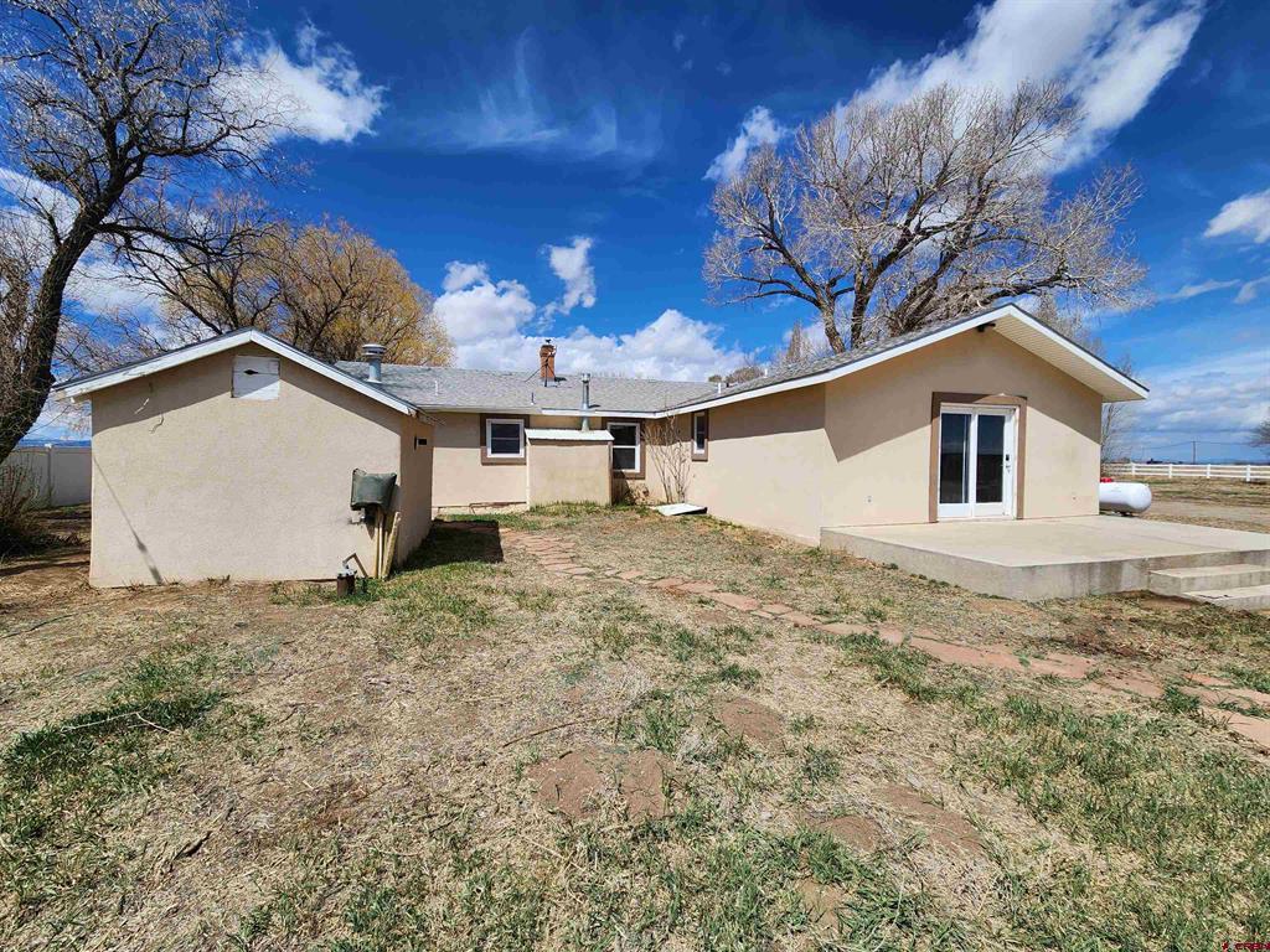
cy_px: 476
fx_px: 477
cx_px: 635
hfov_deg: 106.2
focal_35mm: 13
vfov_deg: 89.9
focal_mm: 2.2
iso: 50
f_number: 2.2
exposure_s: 1/3134
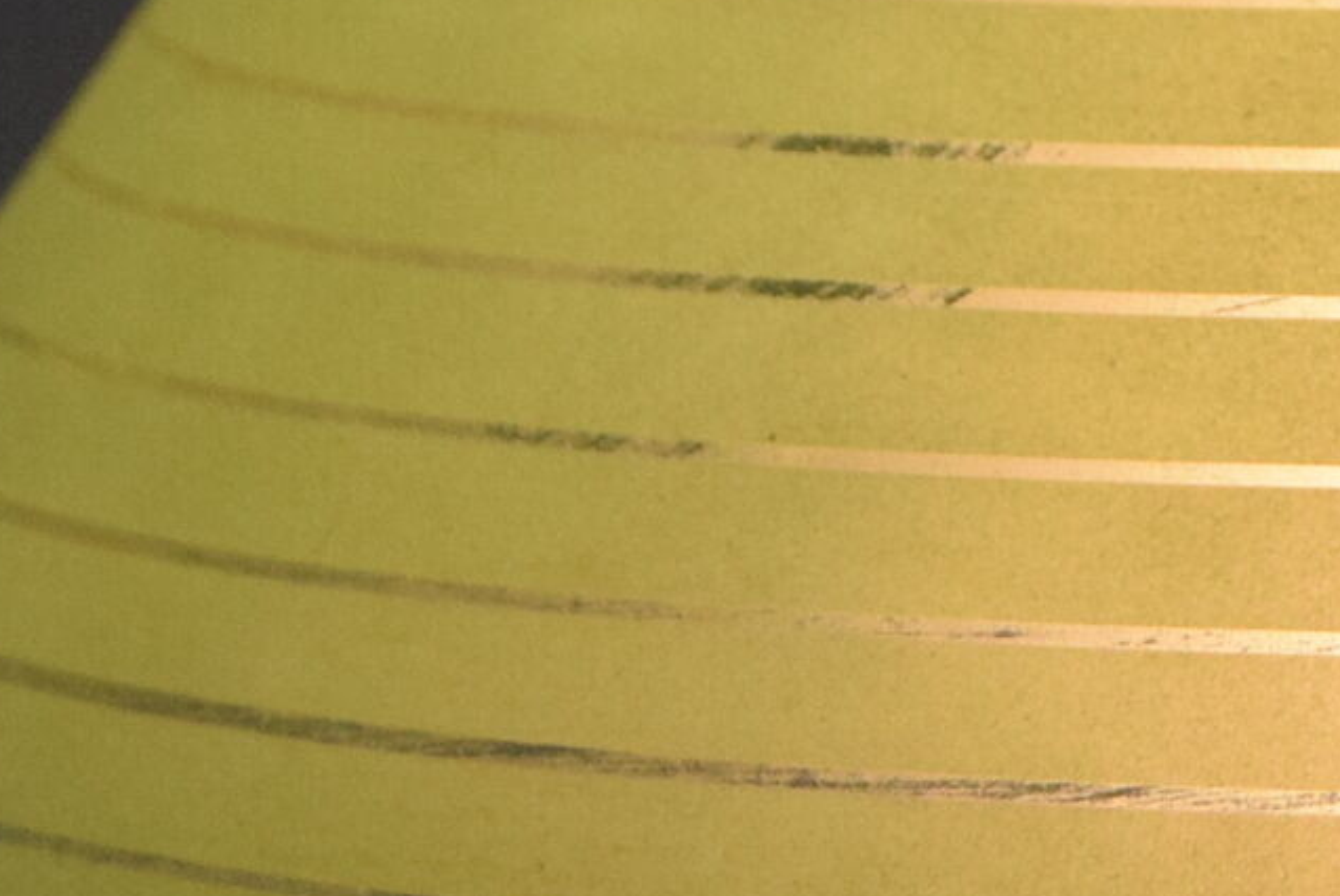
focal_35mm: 338
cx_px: 2476
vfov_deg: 4.1
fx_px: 12592
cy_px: -116
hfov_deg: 6.0
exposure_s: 1/250
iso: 1600
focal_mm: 48
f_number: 8
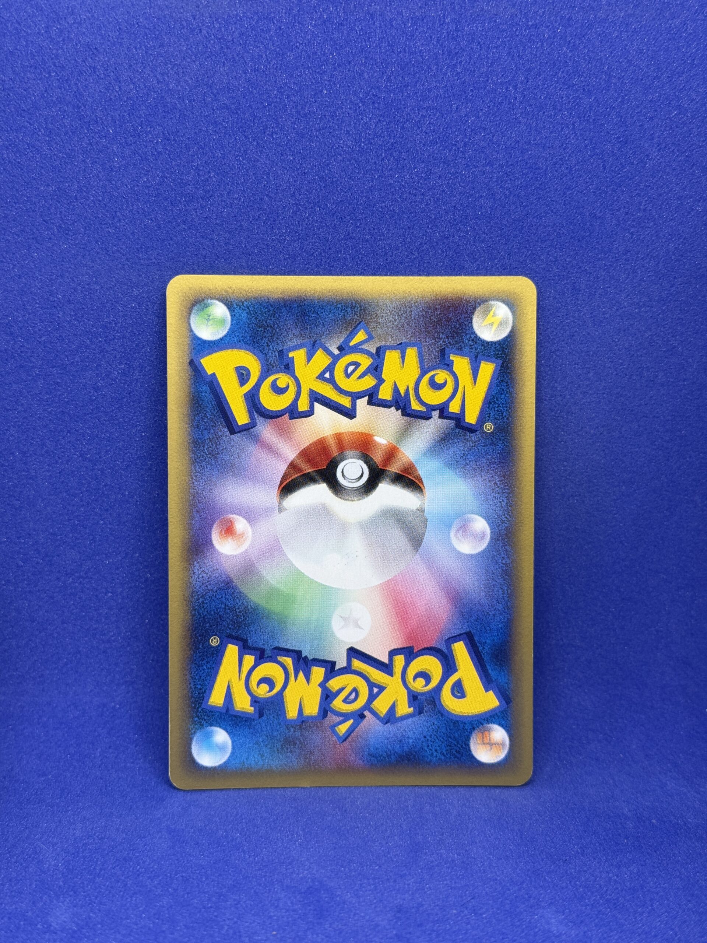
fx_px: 1307
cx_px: 354
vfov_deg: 39.7
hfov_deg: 30.3
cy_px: 472
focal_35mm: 48
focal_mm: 6.76
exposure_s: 1/104
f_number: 1.78
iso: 80
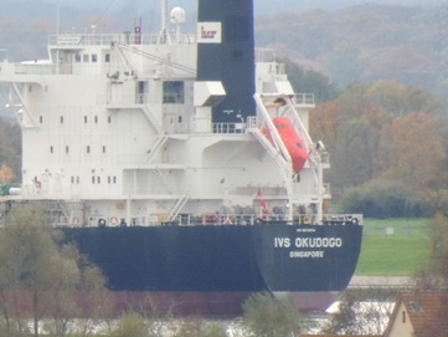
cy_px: 188
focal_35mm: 2552
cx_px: -176
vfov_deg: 0.6
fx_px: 33039
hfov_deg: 0.8
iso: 720
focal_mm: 160.5
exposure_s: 1/500
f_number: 5.5
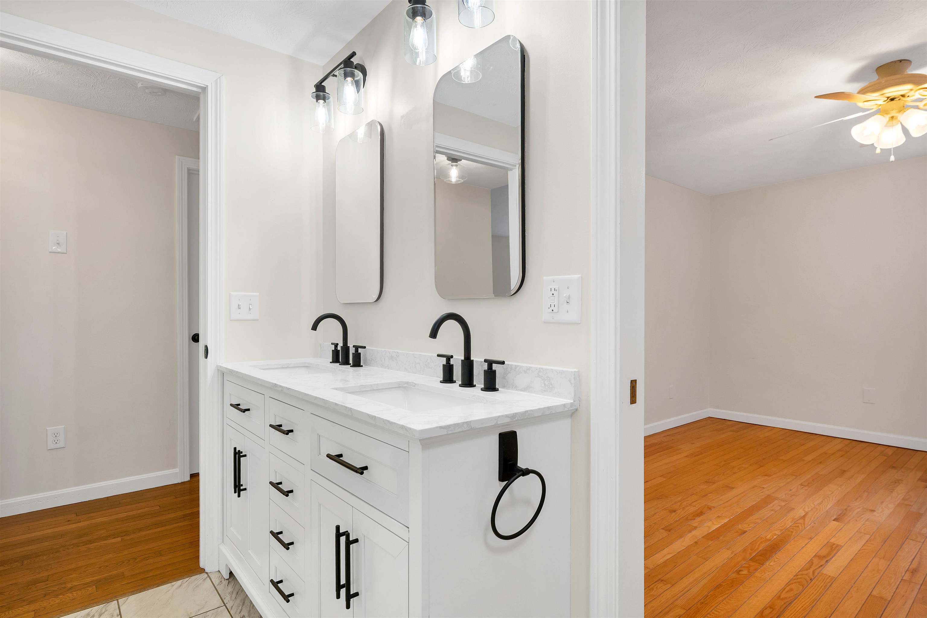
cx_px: 464
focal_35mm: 18
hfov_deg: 90.0
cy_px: 309
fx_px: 463
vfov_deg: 67.4
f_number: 8
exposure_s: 1/40
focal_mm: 18
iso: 400
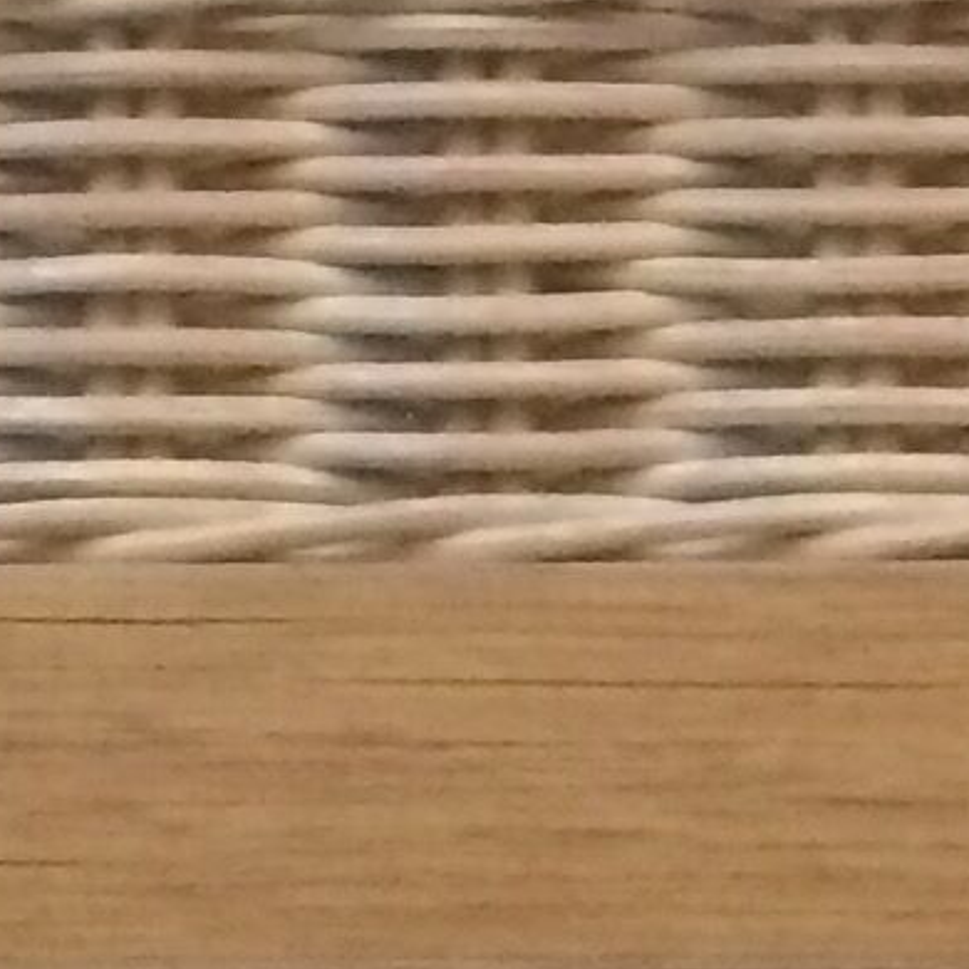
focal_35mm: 214
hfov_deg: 8.2
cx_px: 880
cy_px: 1214
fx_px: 6777
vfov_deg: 8.1
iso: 400
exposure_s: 1/15
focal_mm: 4.15
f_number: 2.2
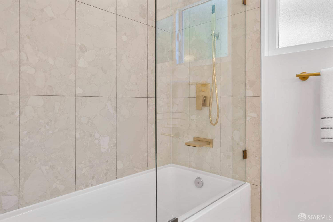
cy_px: 111
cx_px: 166
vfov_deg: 55.1
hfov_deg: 76.1
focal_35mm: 23
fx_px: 213
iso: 320
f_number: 16
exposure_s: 1/2
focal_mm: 23
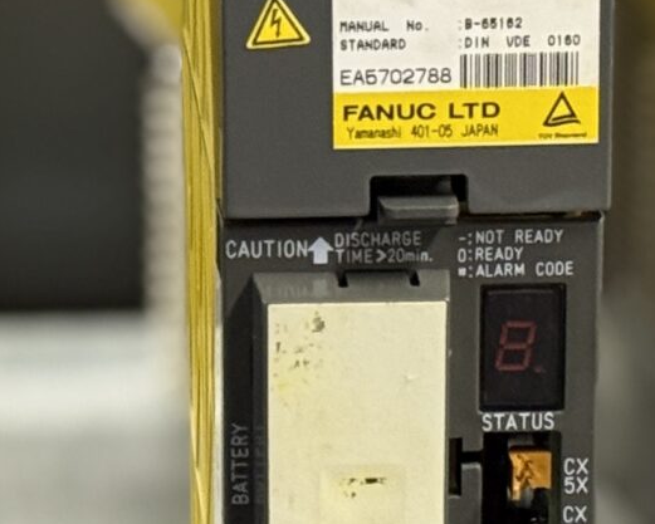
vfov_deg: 6.6
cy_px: 821
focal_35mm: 230
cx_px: 319
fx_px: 4459
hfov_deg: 8.4
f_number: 1.78
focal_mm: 6.76
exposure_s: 1/33
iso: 200
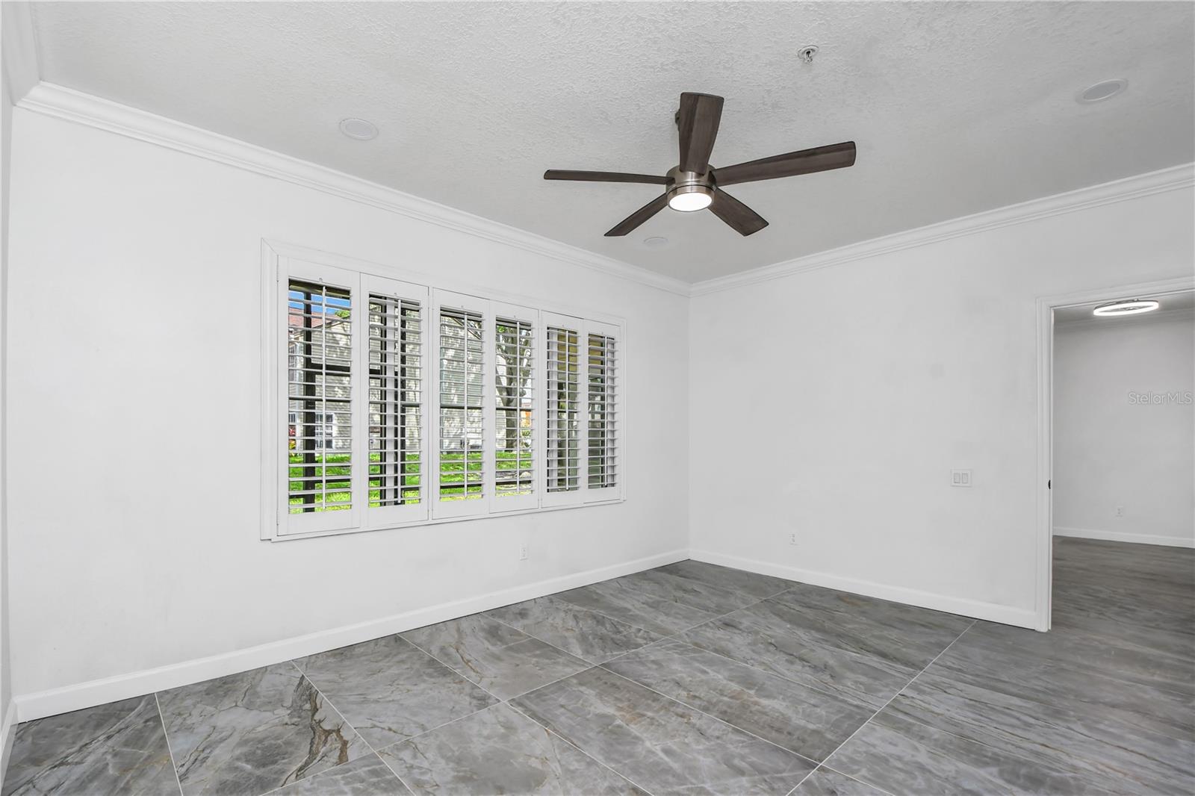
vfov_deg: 77.3
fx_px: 498
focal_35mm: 15
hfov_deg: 100.4
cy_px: 398
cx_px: 598
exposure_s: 1/100
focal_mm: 10
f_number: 7.1
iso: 100
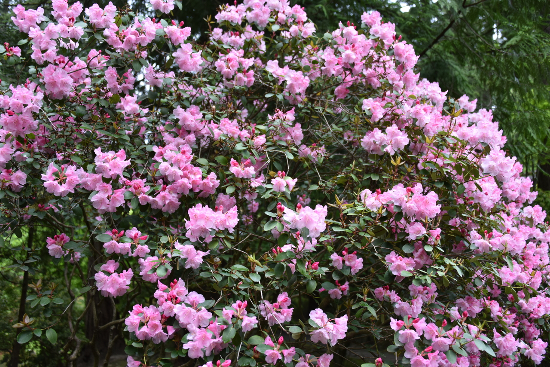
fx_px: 550
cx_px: 275
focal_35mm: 36
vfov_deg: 36.9
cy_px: 184
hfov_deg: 53.1
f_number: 4
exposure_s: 1/80
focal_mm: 36
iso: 320
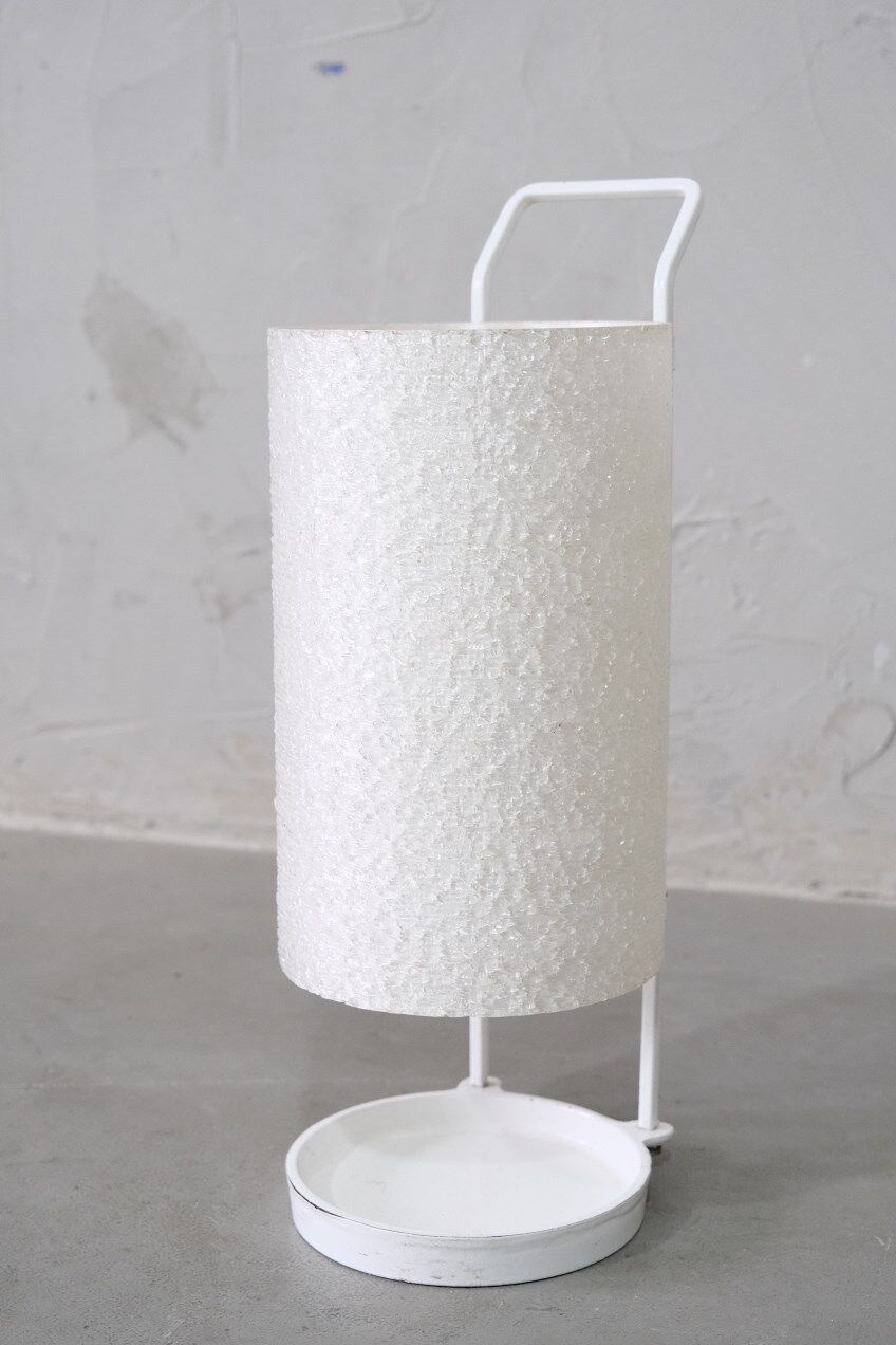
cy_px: 672
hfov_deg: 25.1
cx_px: 448
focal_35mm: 54
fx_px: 2016
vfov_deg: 36.9
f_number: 4
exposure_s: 1/52
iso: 3200
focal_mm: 35.8
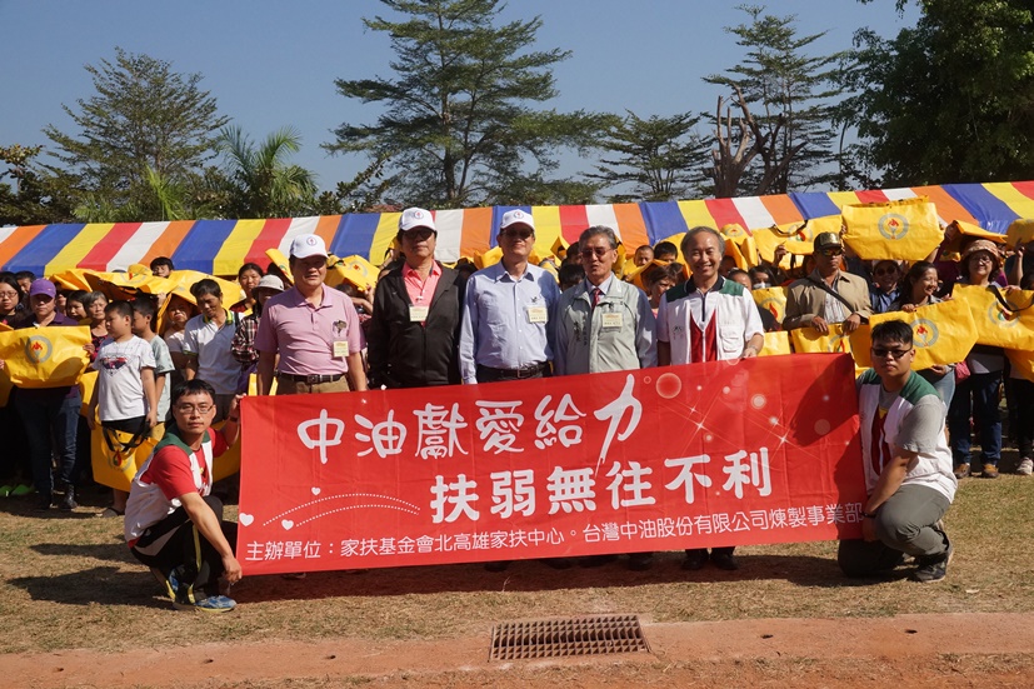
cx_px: 517
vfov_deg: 29.9
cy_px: 344
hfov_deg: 43.6
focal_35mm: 45
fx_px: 1292
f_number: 7.1
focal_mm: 30
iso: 1000
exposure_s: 1/4000
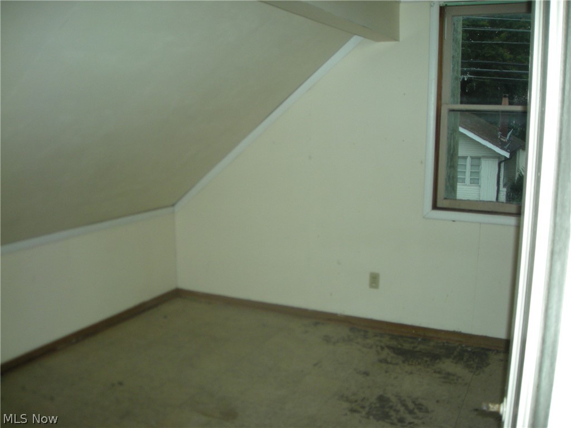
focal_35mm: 35
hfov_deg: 52.6
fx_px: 577
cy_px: 214
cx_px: 286
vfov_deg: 40.7
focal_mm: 5.7
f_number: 2.8
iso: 127
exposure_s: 1/60
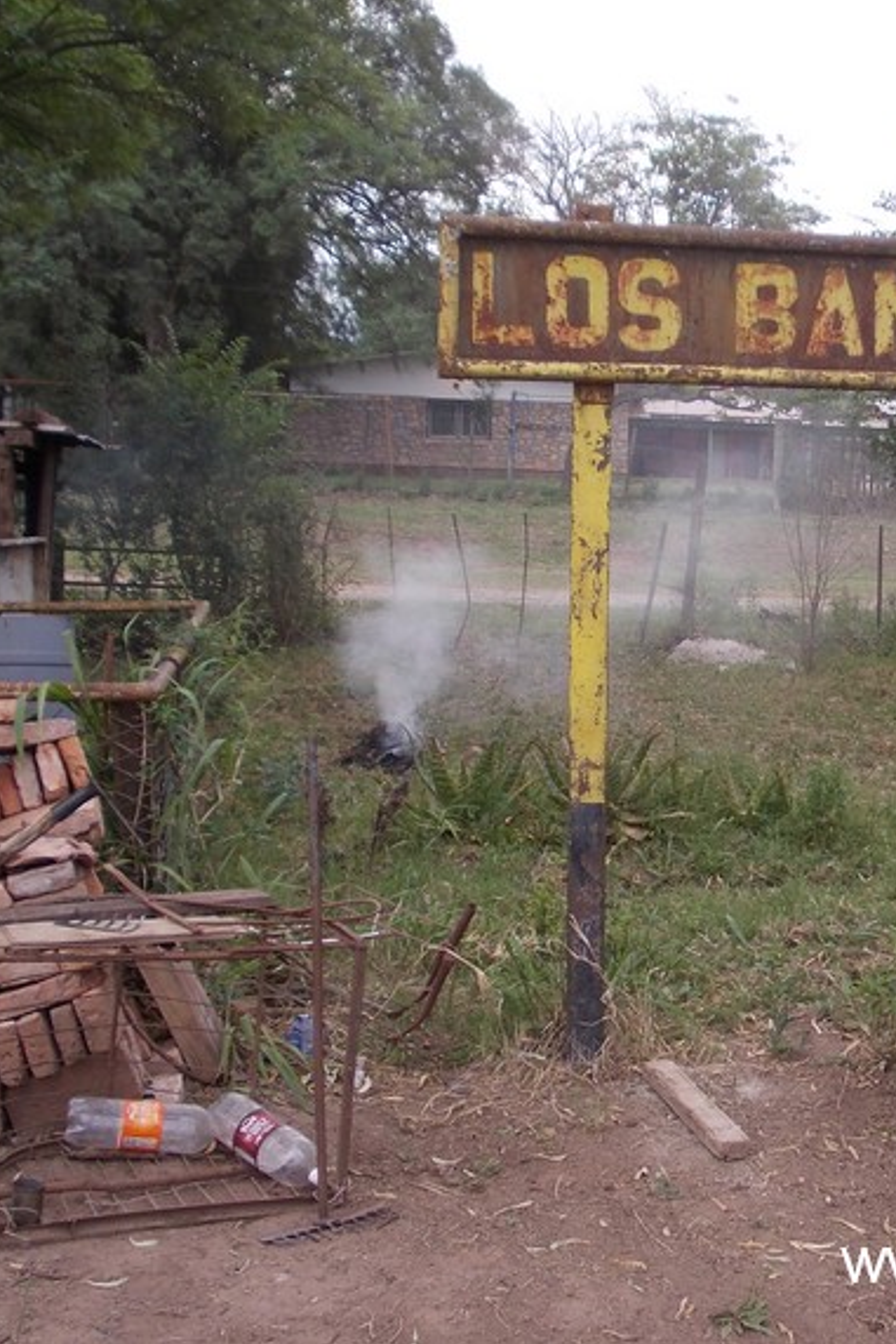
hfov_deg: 24.9
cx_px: 767
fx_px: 1977
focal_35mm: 53
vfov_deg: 37.5
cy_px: 673
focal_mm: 5.3
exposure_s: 1/200
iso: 80
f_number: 3.1
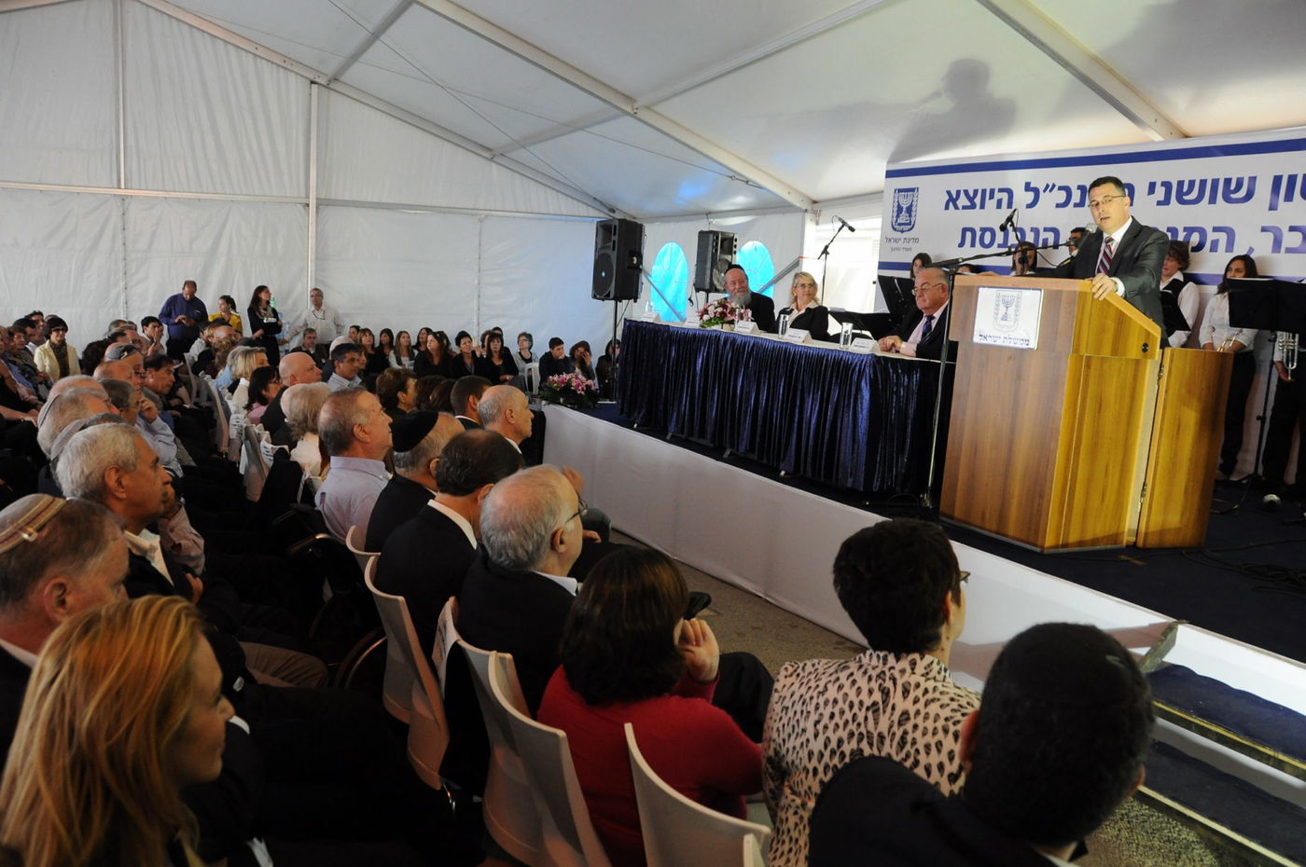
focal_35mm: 27
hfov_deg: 67.4
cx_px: 653
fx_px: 978
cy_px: 434
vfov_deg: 47.8
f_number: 5
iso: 1000
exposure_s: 1/25
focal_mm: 18
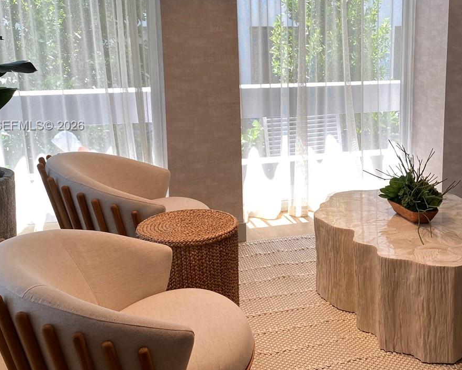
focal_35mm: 46
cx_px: 340
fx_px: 629
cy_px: 126
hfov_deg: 39.4
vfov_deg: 32.5
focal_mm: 4.25
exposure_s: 1/120
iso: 32
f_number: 1.8
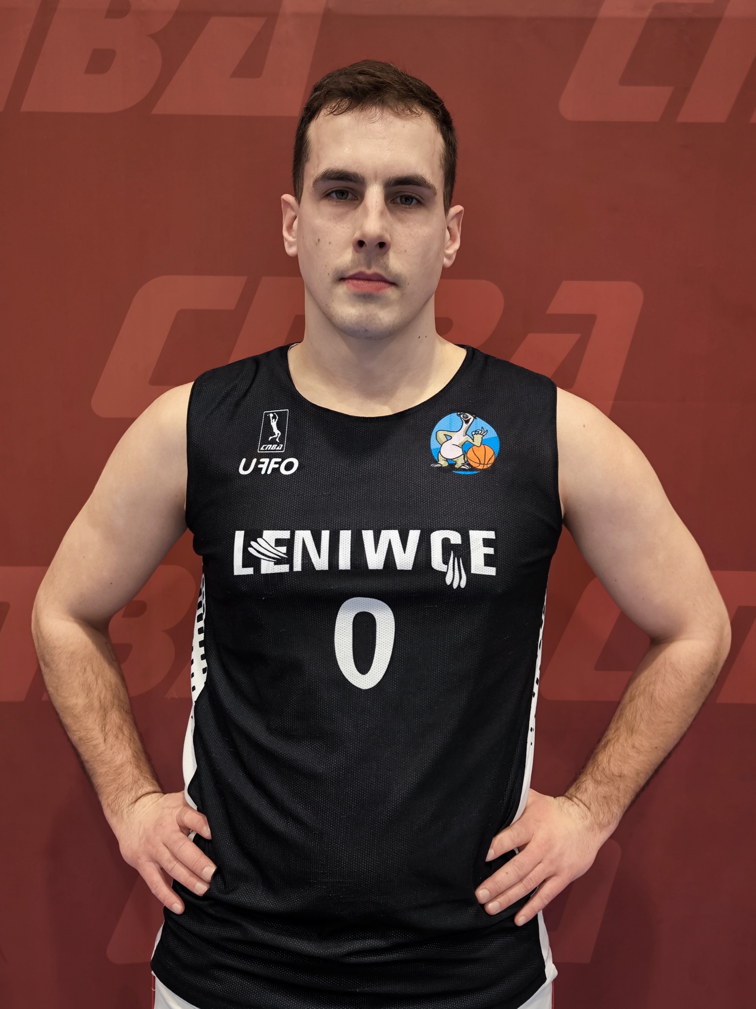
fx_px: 786
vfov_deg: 65.3
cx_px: 378
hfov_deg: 51.3
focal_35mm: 27
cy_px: 504
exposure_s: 1/50
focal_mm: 6.92
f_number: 1.9
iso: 200
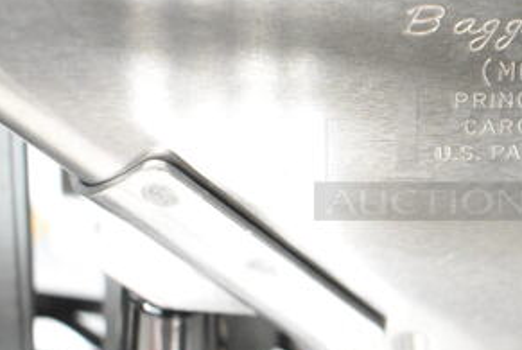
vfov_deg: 20.6
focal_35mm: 66
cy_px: 126
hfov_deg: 28.7
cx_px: 515
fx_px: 959
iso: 6400
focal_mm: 21
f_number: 5
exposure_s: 1/100
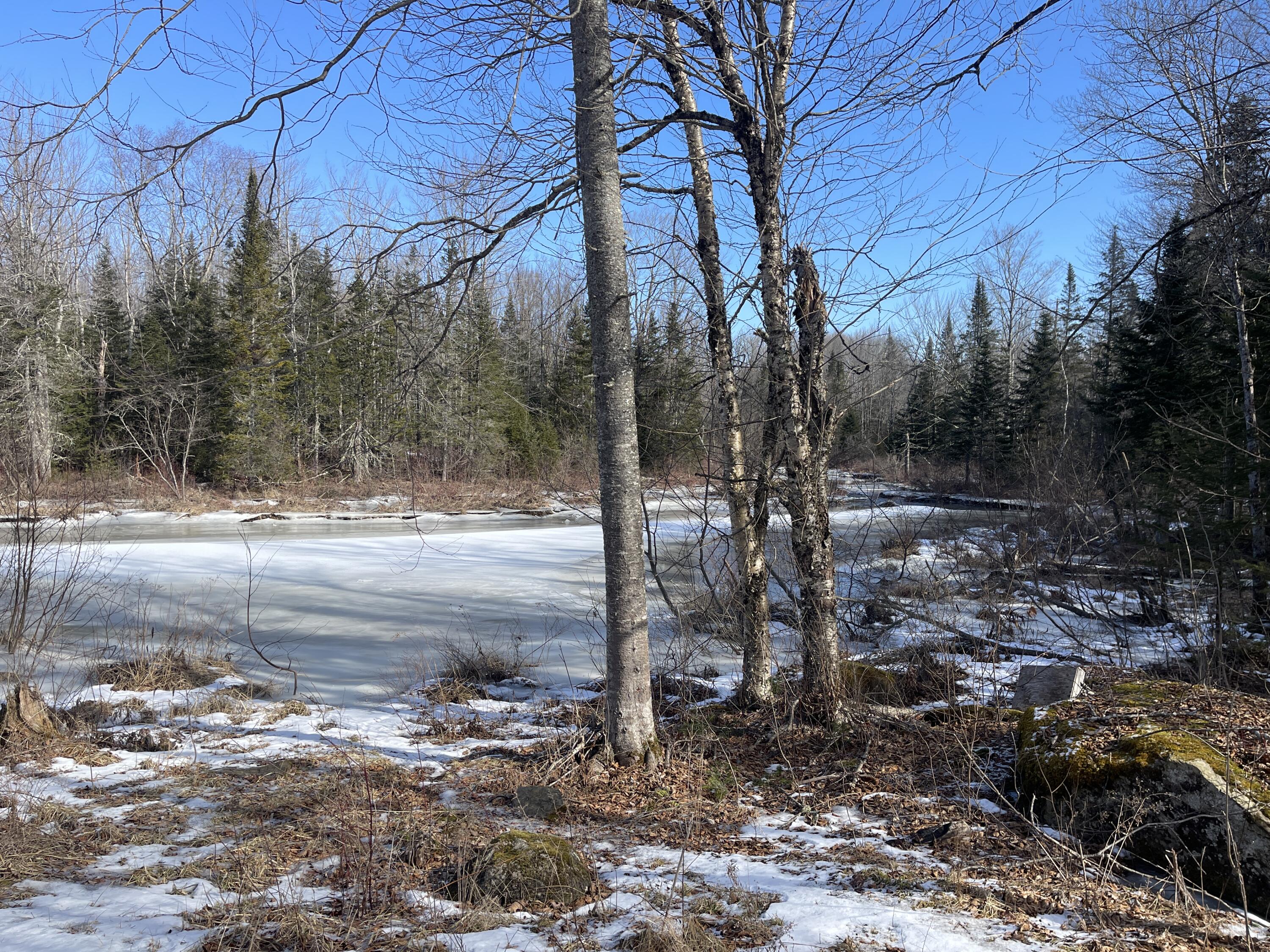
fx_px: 917
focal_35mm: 25
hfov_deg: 69.4
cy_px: 476
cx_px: 635
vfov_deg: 54.9
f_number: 1.6
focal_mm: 5.1
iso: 32
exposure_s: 1/1883
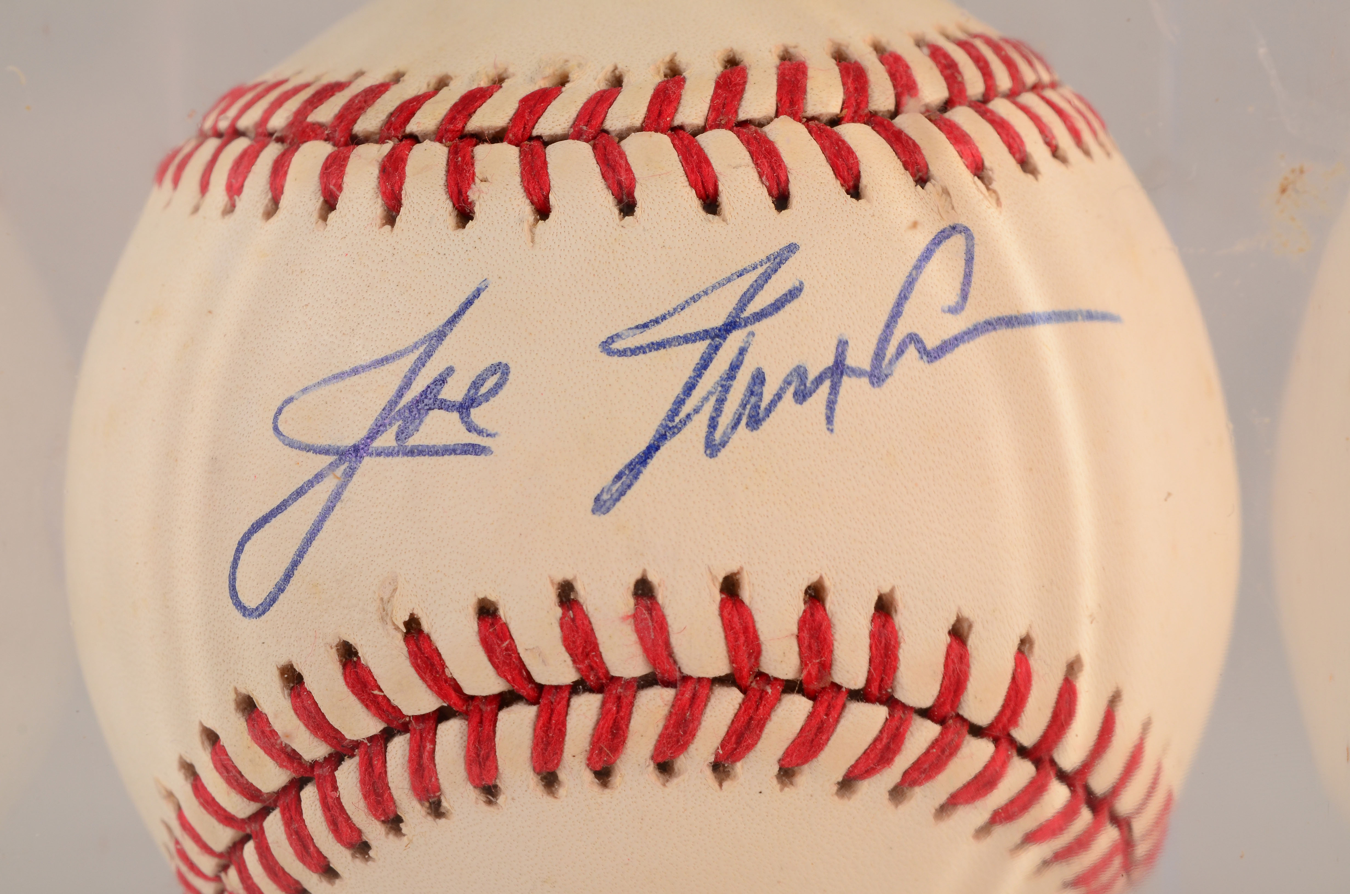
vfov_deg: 16.5
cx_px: 675
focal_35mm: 82
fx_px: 3087
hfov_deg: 24.7
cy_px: 447
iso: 200
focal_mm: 55
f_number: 16
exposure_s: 1/160
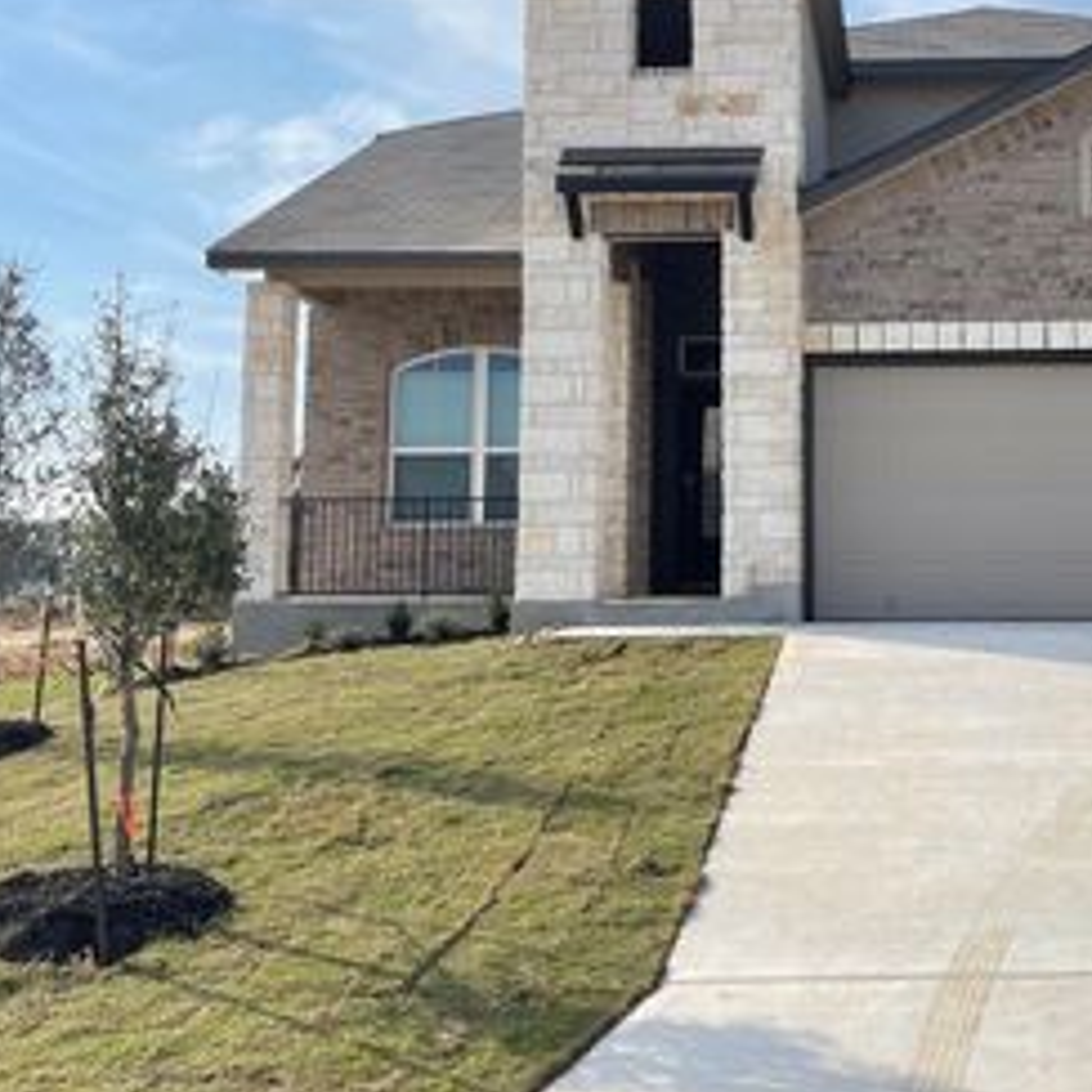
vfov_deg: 35.8
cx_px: 886
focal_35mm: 47
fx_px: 1677
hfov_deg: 34.8
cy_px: 387
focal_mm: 5.1
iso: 32
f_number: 1.6
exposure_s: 1/1767
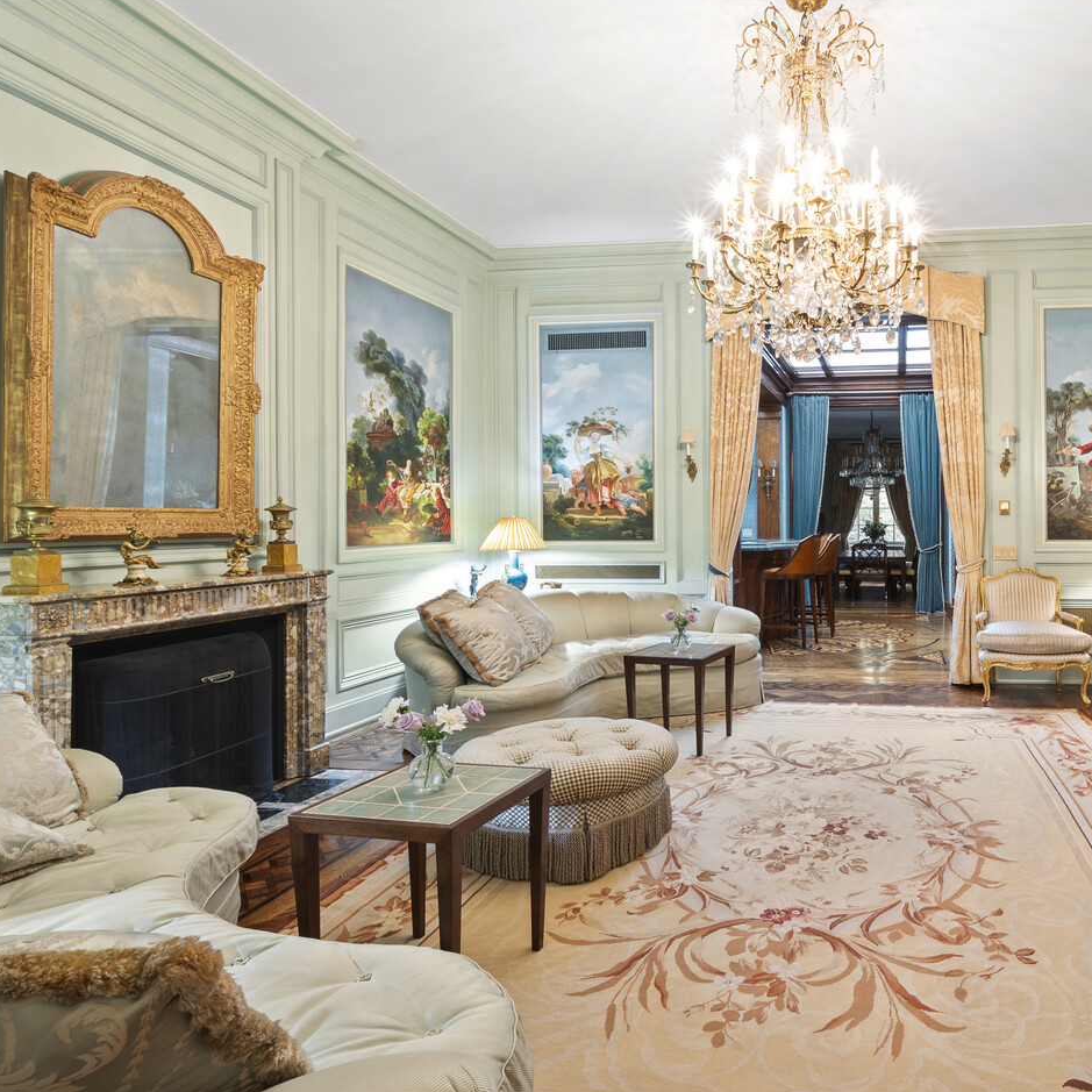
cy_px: 530
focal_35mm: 19
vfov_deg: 77.7
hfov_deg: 76.0
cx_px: 699
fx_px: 678
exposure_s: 4
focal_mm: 14
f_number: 13
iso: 250
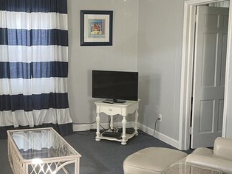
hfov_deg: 35.9
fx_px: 355
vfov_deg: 27.5
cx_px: 79
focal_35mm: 53
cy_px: 87
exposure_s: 1/78
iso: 125
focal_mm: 5.1
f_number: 1.6
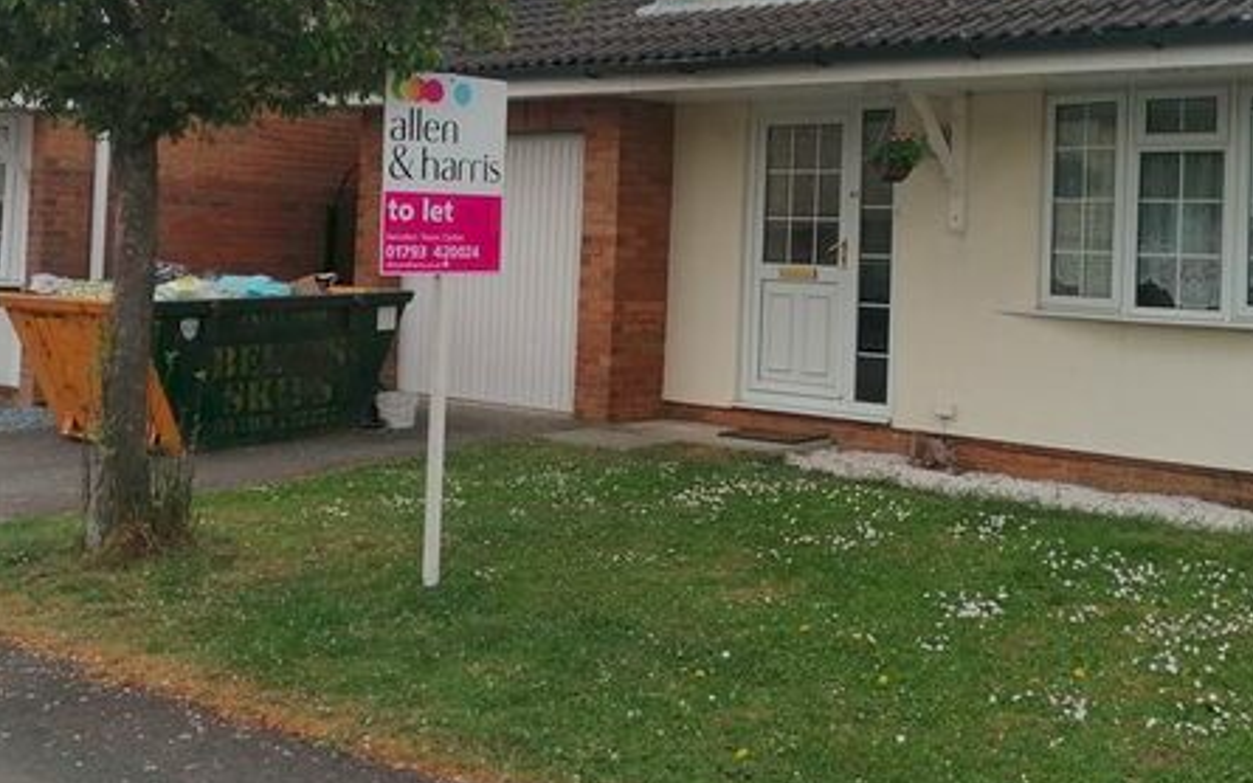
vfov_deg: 28.2
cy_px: 204
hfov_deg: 44.2
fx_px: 1536
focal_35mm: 45
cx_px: 726
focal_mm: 4.75
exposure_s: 1/274
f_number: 1.8
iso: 50
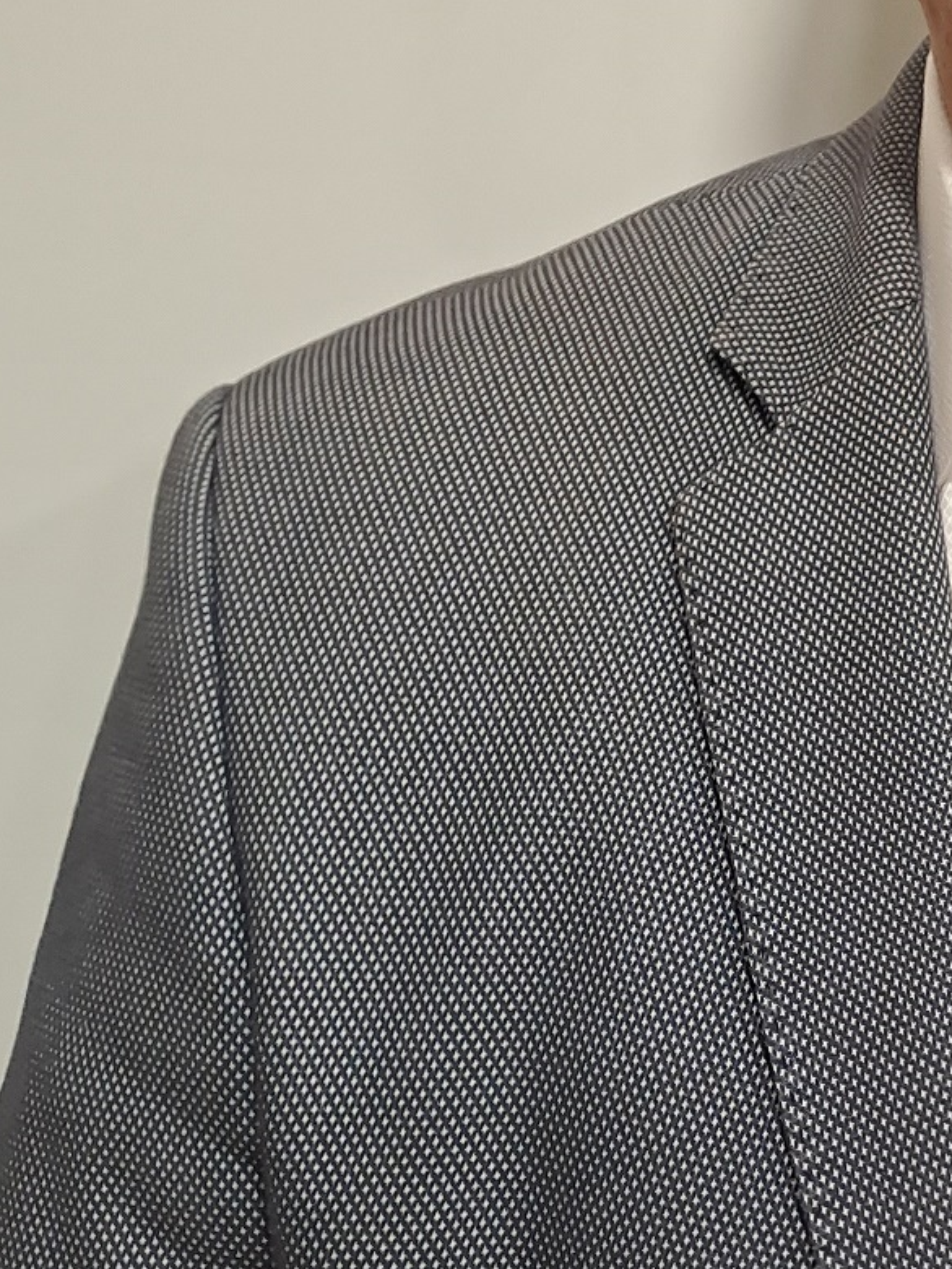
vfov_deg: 29.7
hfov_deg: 21.4
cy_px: 299
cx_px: 1129
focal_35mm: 64
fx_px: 2346
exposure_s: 1/40
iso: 250
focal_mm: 4.65
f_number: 1.8
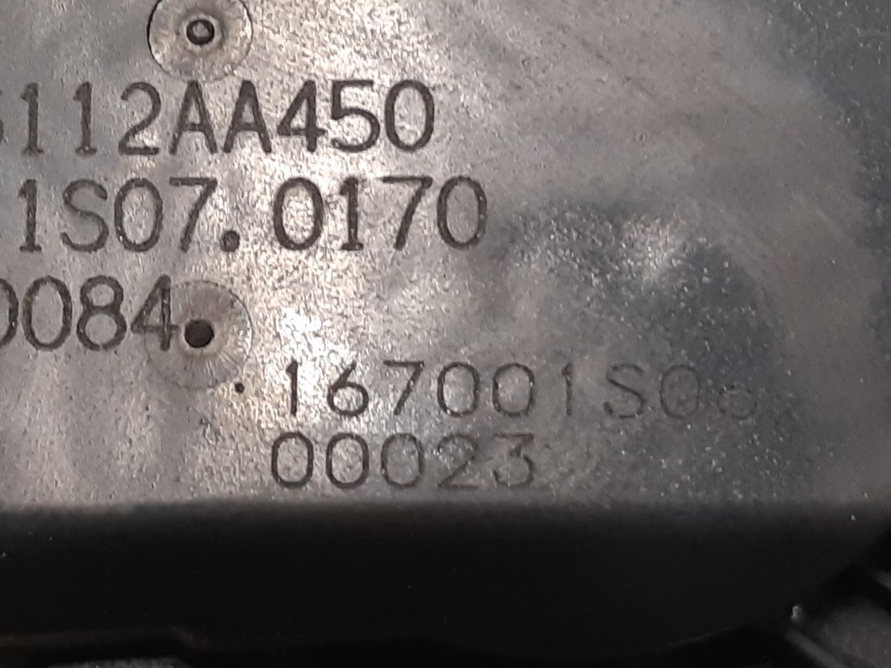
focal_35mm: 41
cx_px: 209
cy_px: 235
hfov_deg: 44.1
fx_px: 1055
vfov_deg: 34.9
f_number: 1.7
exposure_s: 1/50
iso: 125
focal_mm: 3.93
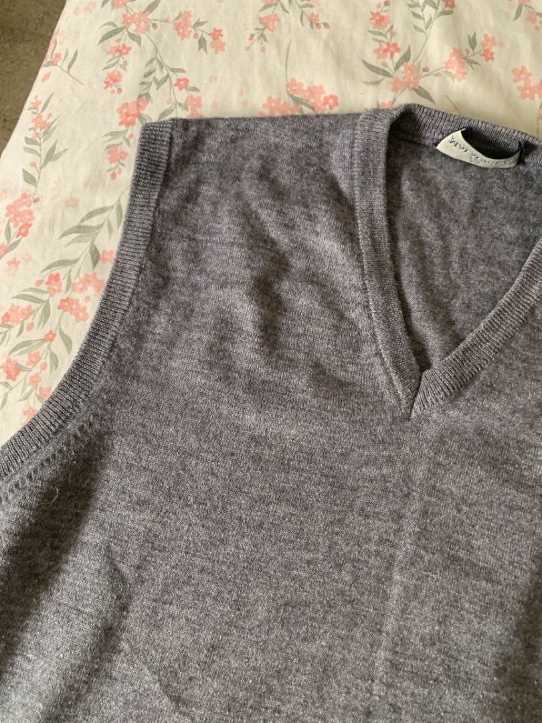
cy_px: 362
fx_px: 543
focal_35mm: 26
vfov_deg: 67.3
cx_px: 271
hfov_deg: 53.1
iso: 400
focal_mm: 4.25
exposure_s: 1/48
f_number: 1.8
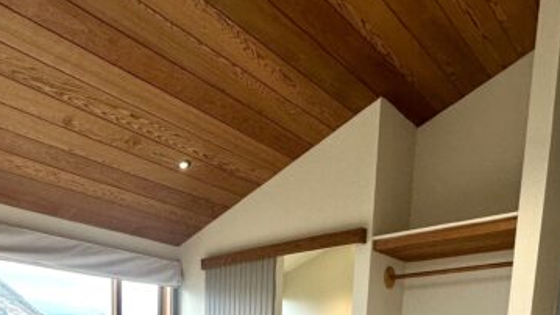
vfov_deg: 27.3
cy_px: 437
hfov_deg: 56.7
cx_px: 183
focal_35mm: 34
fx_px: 505
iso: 100
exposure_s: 1/100
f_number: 2.2
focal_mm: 2.22
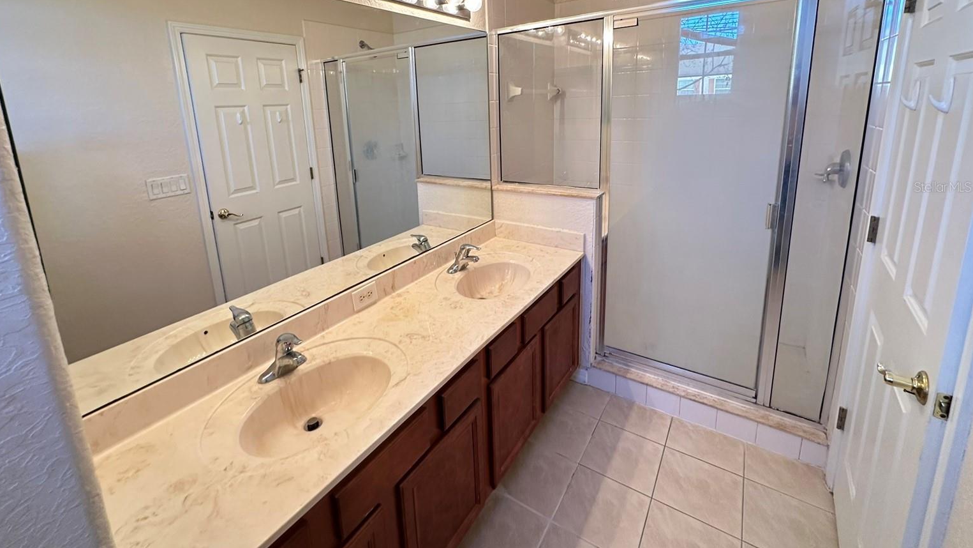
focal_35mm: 16
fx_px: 413
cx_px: 464
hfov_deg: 99.3
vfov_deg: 65.5
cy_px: 186
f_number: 2.2
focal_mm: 2.22
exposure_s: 1/60
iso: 200
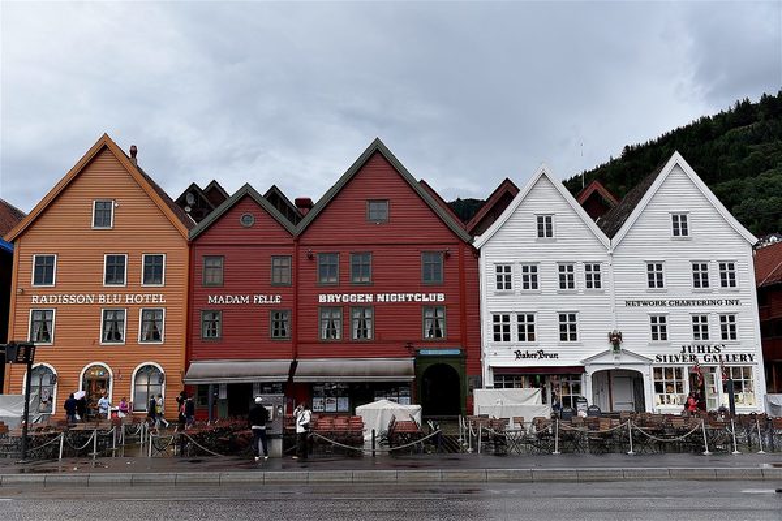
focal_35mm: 32
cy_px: 260
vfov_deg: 41.1
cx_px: 391
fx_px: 695
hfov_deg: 58.7
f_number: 5.6
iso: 400
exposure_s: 1/125
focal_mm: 32
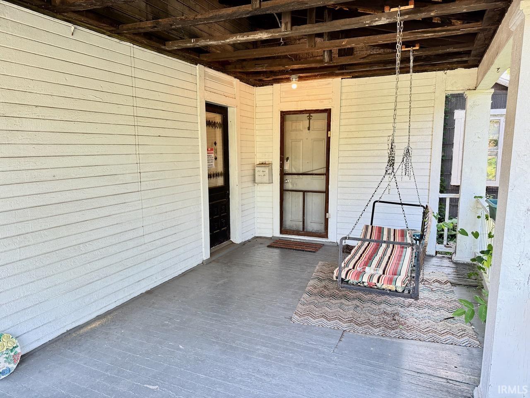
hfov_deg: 71.6
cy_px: 199
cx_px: 265
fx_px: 367
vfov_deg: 56.8
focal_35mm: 24
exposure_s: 1/83
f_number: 1.78
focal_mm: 6.76
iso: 200
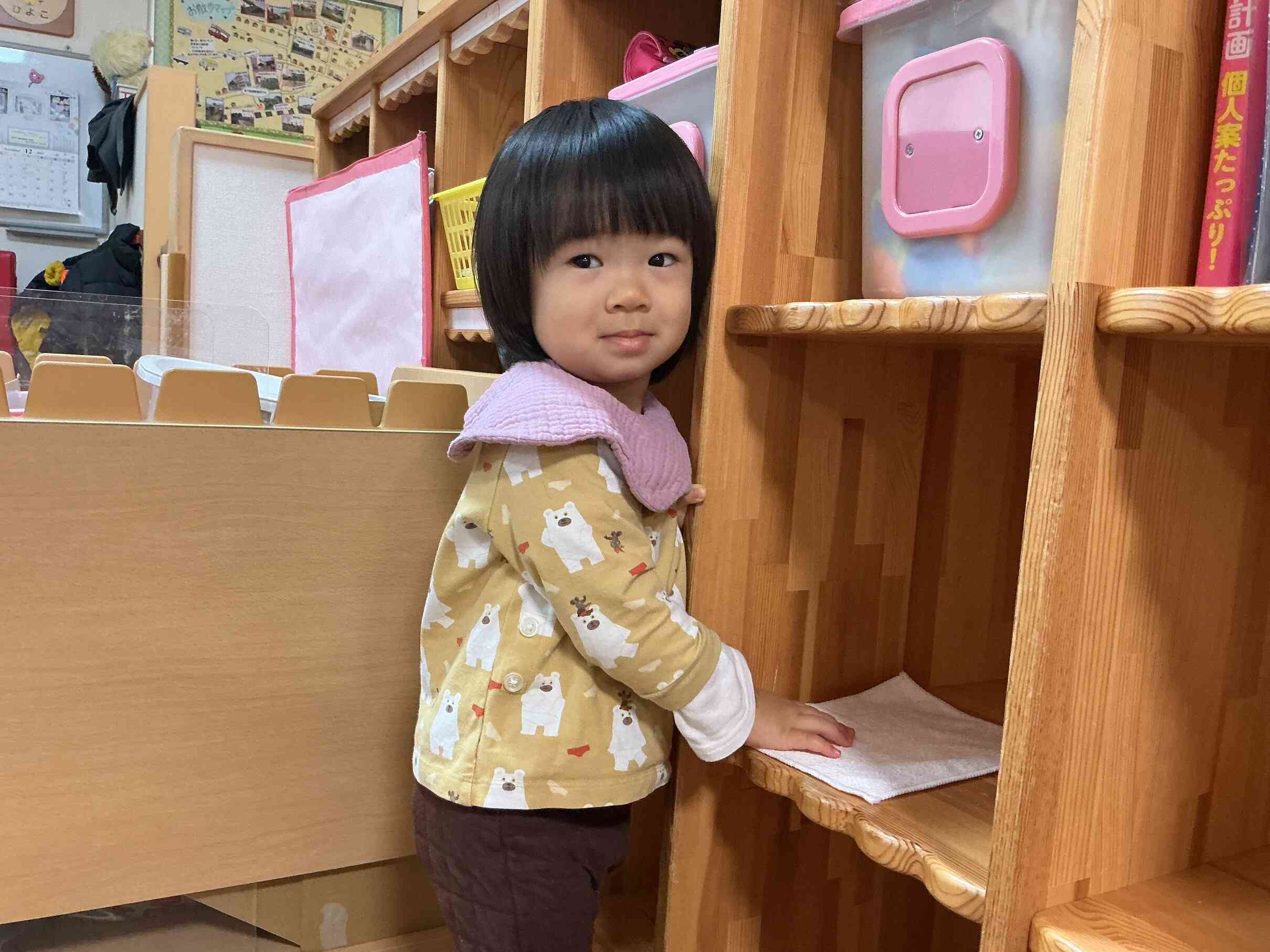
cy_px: 476
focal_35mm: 29
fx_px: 1064
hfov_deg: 61.7
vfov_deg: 48.2
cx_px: 635
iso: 160
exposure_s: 1/60
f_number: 1.8
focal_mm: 3
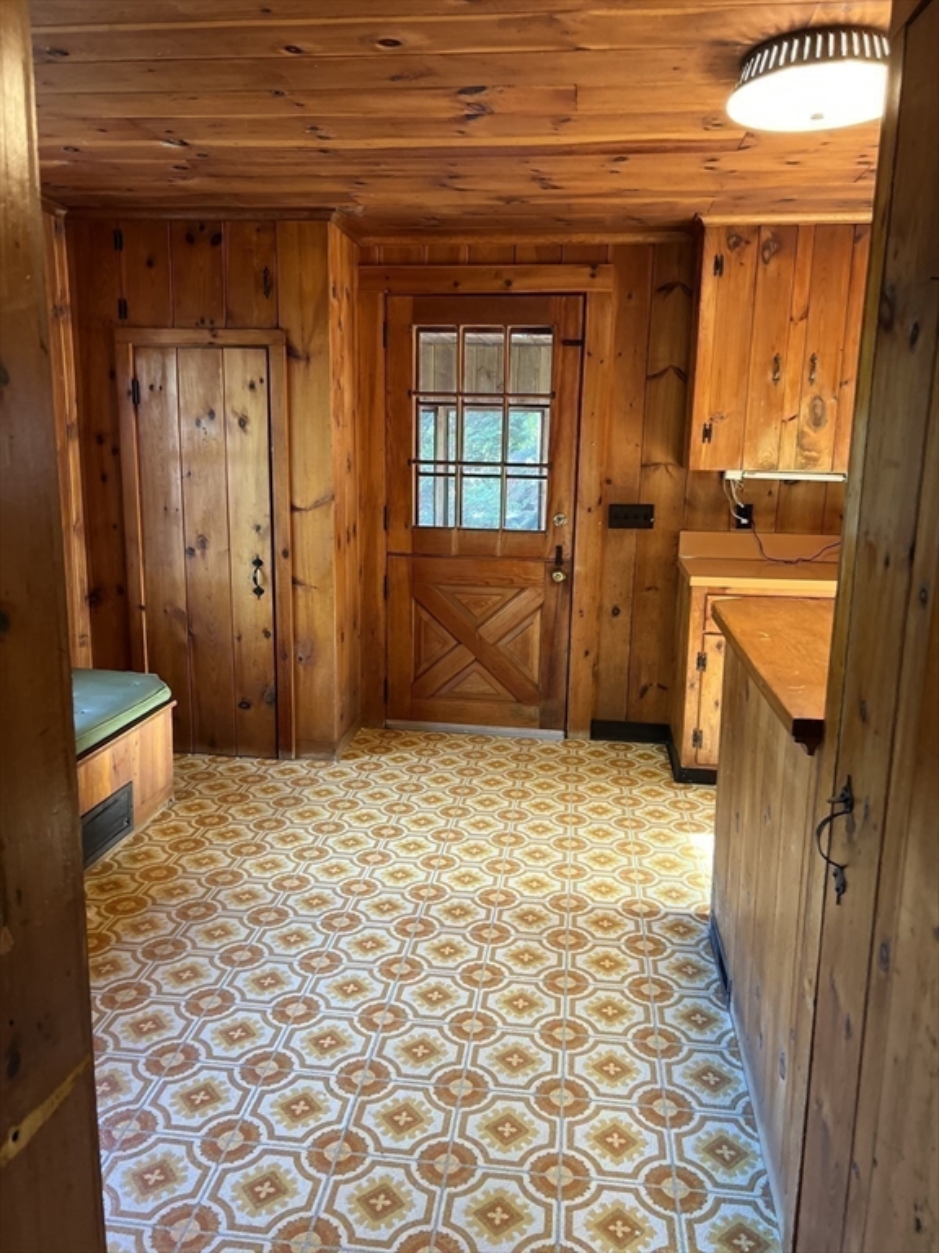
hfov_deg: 53.1
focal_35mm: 26
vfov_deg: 67.3
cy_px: 626
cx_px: 470
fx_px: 940
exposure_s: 1/60
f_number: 1.5
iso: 250
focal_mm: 5.7
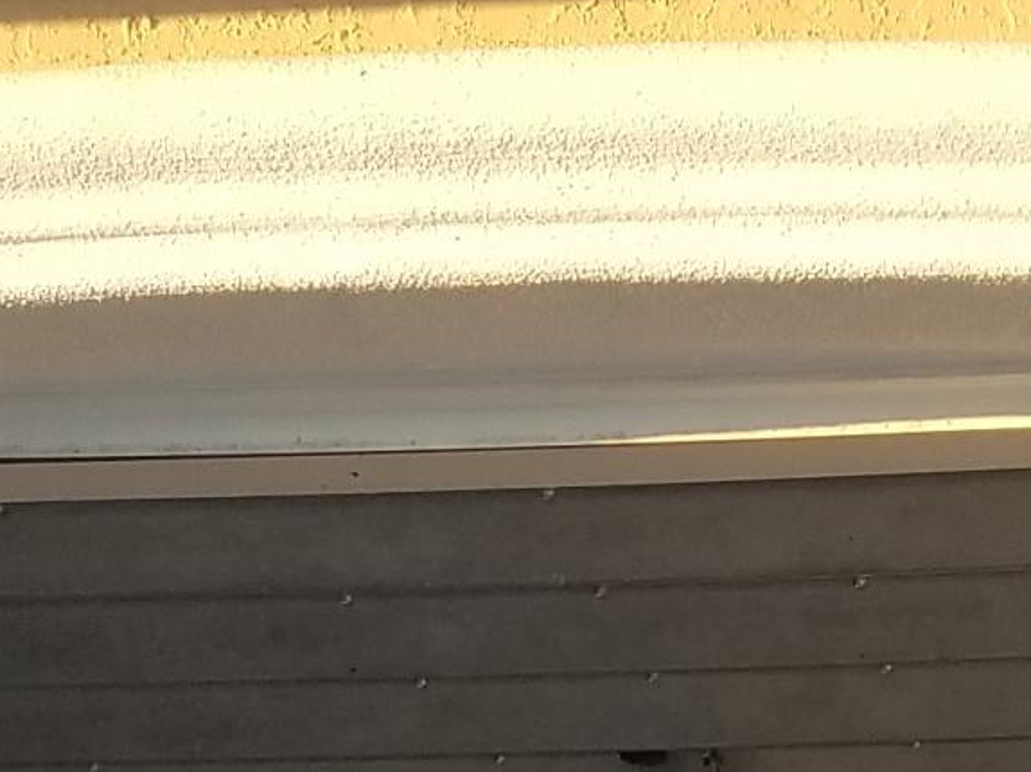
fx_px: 4049
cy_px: 1803
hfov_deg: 14.4
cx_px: 828
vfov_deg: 9.7
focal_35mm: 136
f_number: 1.7
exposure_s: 1/244
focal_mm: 4.2
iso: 50
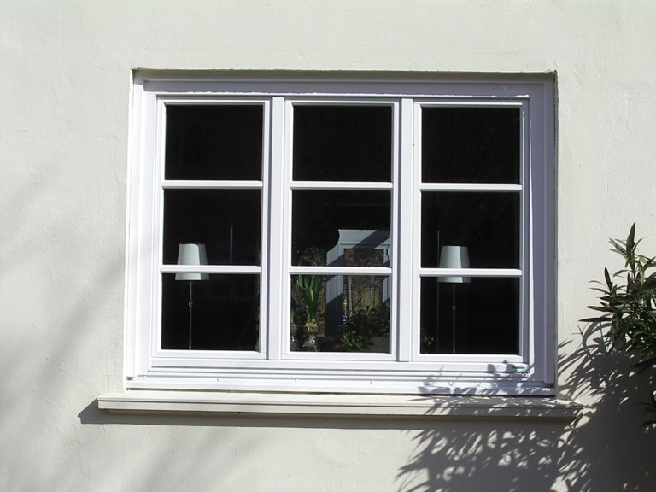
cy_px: 246
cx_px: 328
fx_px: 1194
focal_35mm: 63
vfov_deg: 23.3
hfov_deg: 30.7
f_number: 6.2
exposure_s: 1/400
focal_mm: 9.6
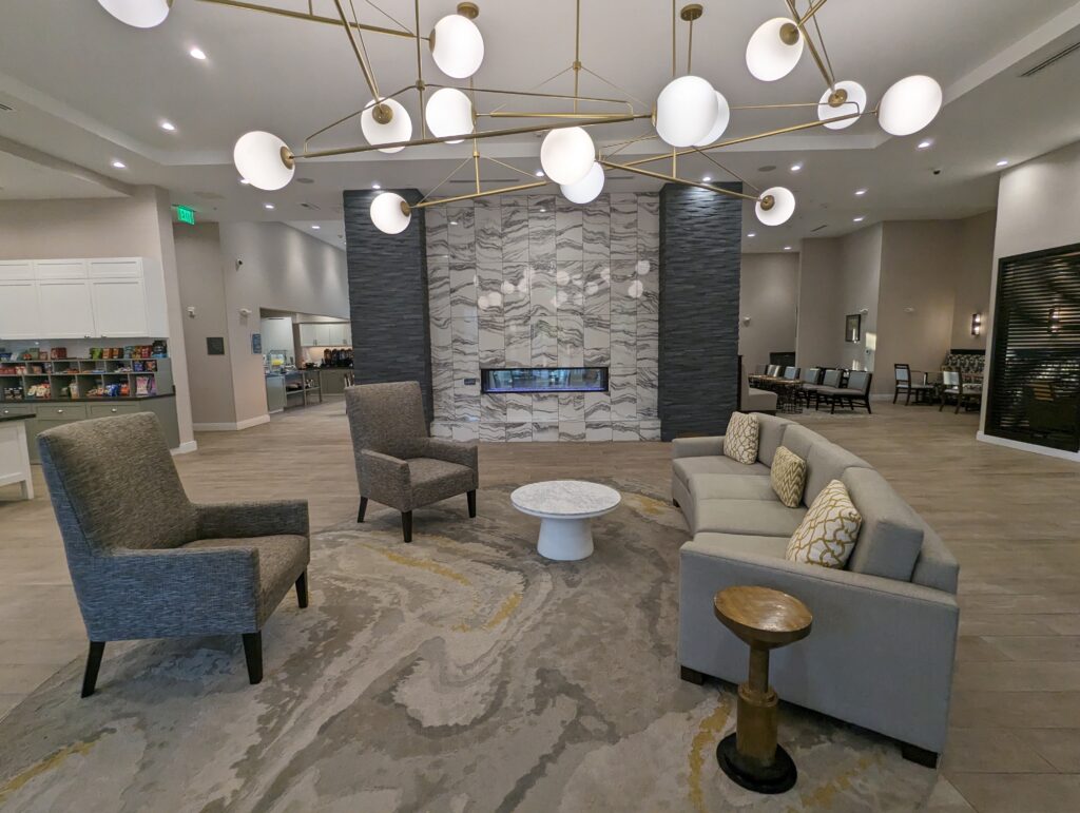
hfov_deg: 94.4
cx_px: 540
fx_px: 500
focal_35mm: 16
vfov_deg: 78.2
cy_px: 406
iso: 105
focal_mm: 2.35
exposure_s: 1/120
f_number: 2.2
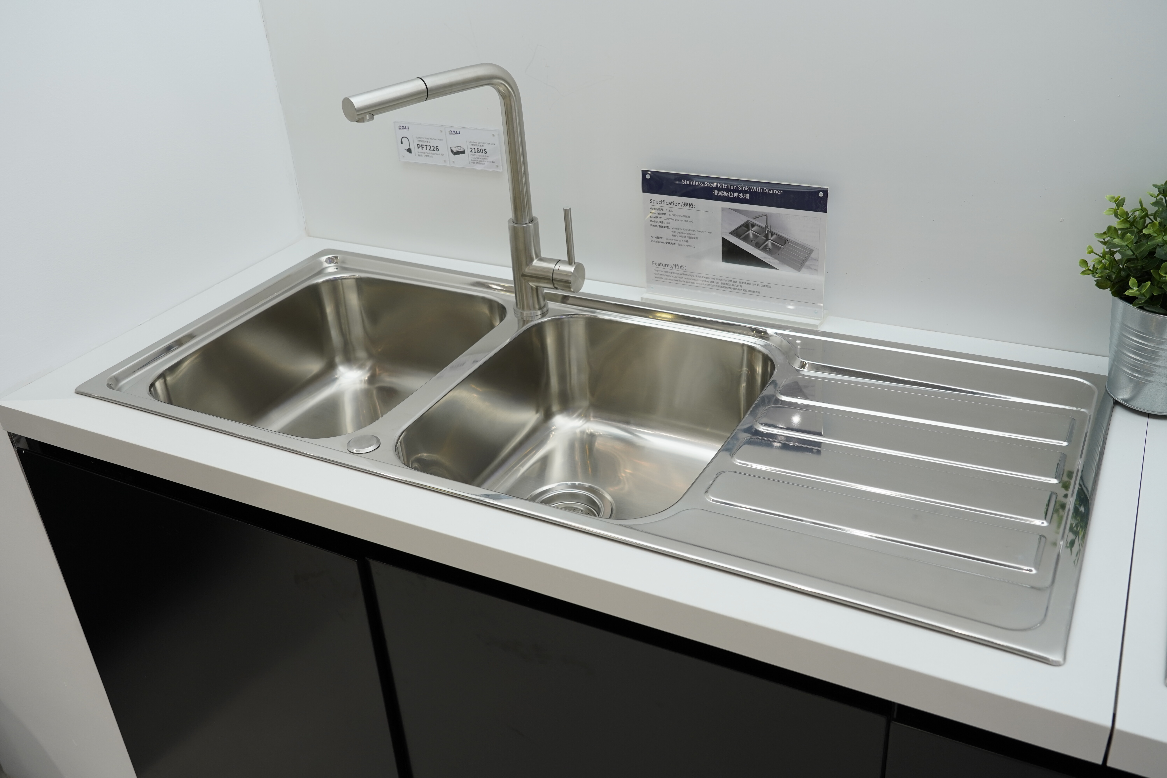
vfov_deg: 41.1
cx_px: 584
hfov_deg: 58.7
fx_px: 1037
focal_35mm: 32
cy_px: 389
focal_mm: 32
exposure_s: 1/100
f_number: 5
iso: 320
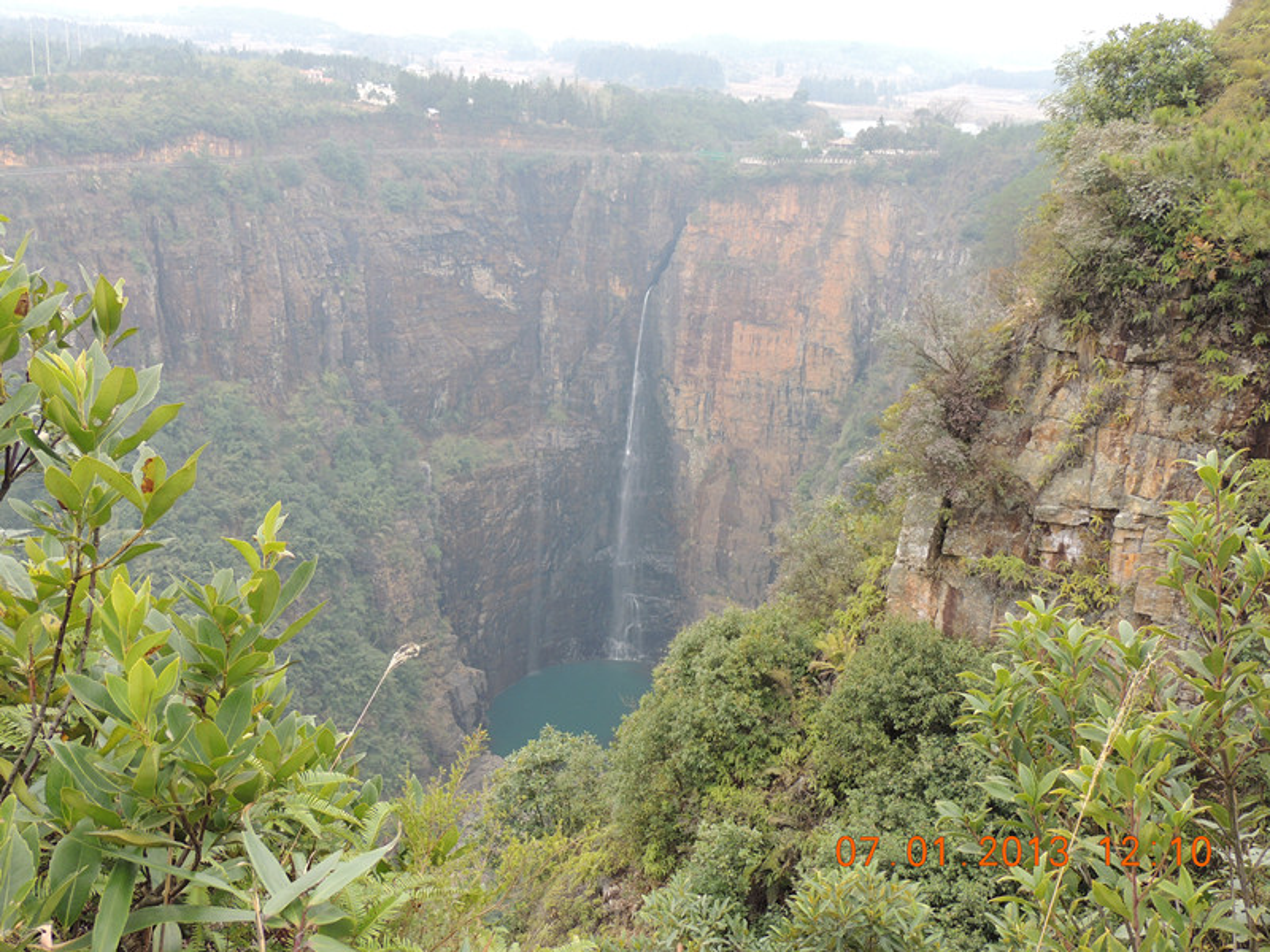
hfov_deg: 52.6
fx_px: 1284
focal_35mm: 35
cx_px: 635
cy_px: 476
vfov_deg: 40.7
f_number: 4.1
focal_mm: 6.2
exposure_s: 1/50
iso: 110
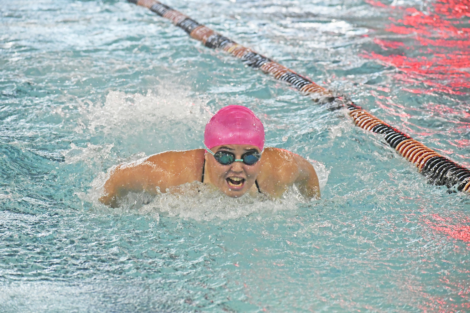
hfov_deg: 11.2
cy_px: 156
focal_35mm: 183
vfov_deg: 7.5
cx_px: 235
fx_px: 2389
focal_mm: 122
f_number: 6.3
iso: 6400
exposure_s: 1/640
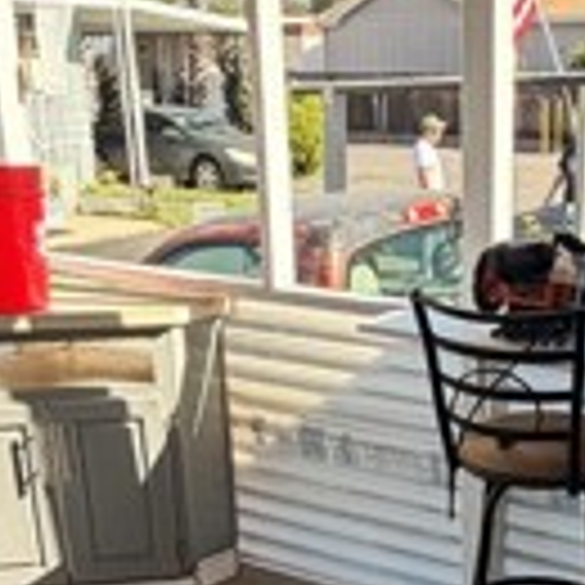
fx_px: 1166
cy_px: 540
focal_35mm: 61
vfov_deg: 27.1
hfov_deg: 27.7
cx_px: 450
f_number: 2.2
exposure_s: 1/502
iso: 64
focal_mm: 2.22
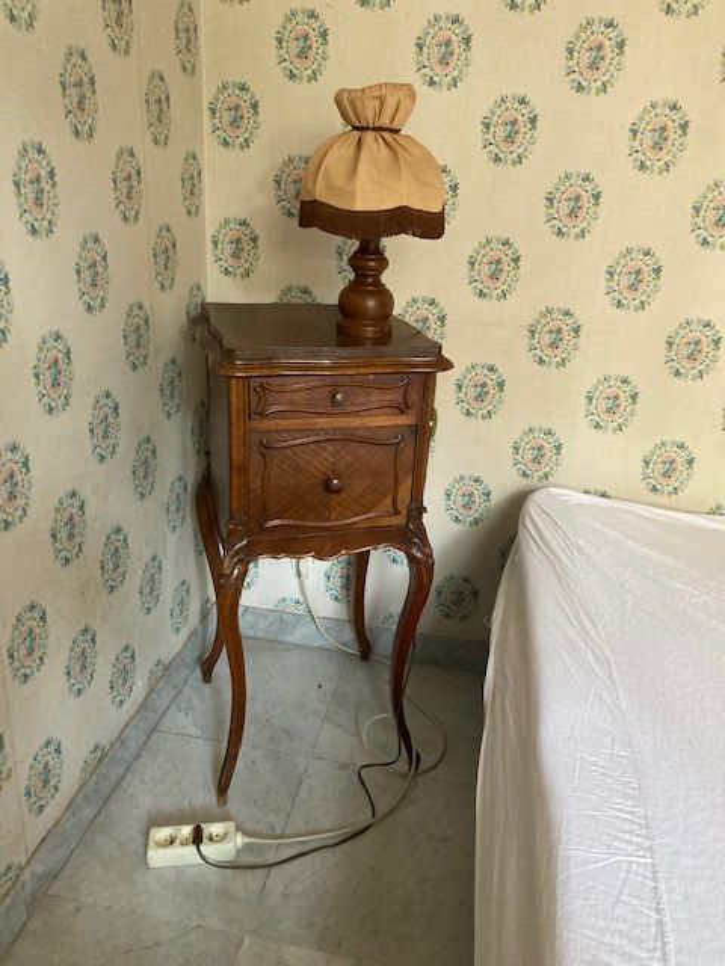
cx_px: 362
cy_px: 483
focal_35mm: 28
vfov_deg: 63.4
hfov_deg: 49.7
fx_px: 782
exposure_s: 1/58
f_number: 1.8
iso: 320
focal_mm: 3.99
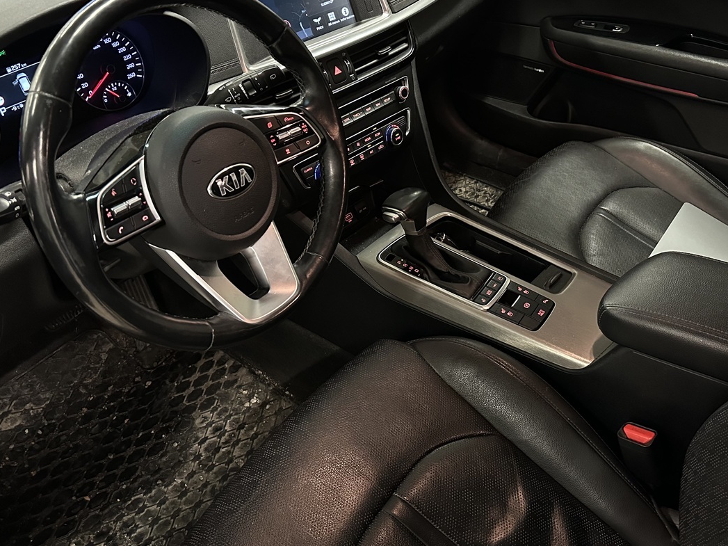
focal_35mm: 33
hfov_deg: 55.3
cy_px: 216
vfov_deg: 42.7
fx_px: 694
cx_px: 391
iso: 800
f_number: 1.78
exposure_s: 1/50
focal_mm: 6.86
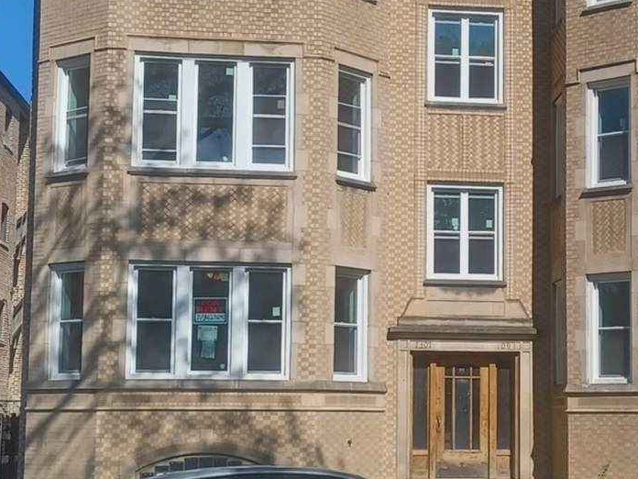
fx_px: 848
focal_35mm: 46
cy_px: 252
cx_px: 458
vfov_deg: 31.5
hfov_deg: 40.4
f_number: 1.8
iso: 32
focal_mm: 4.6
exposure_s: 1/515
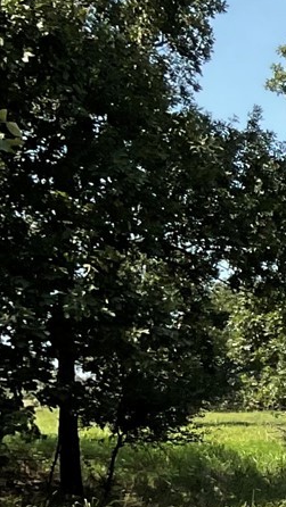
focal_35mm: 136
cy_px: 413
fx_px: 1833
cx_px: 947
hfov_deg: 7.5
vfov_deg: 15.7
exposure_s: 1/1015
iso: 16
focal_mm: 3
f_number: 1.8
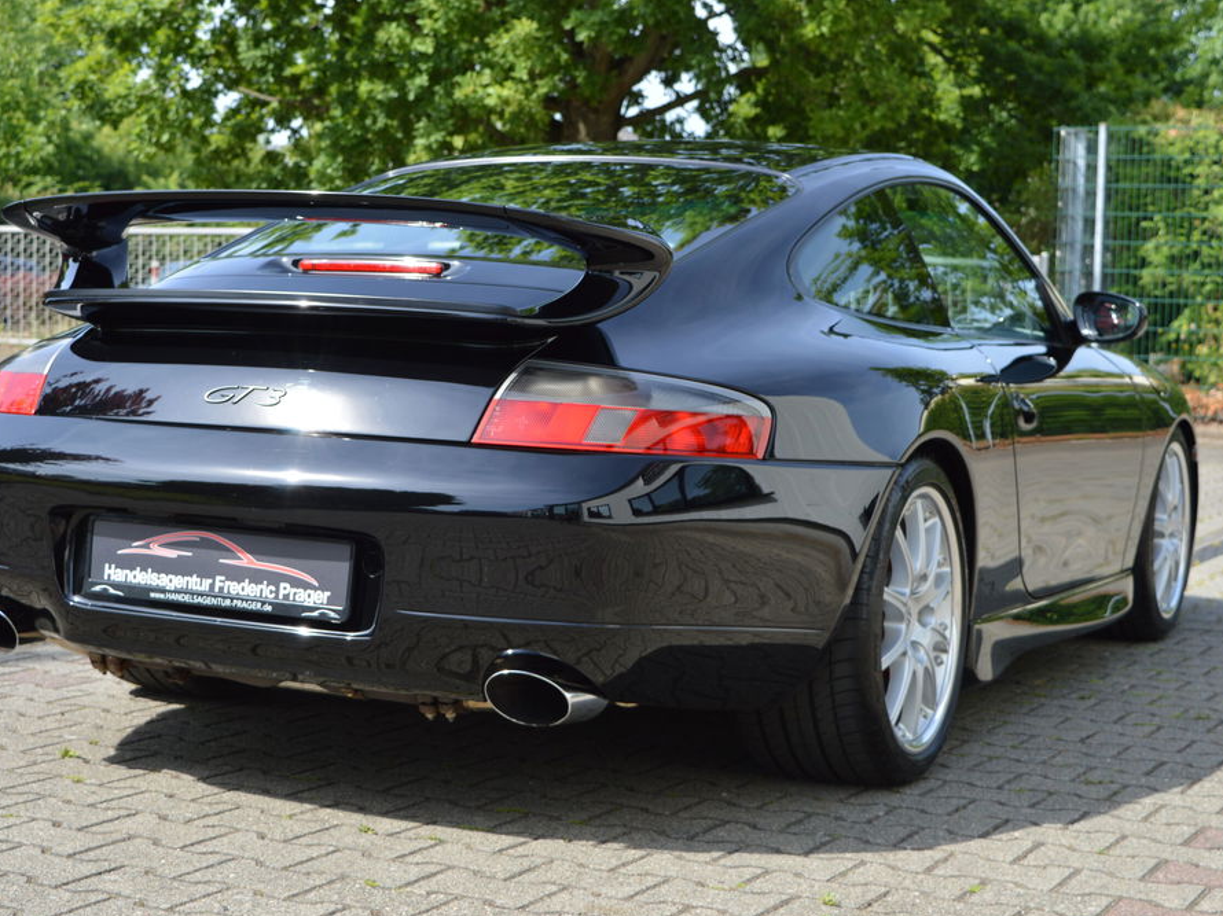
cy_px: 455
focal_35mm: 63
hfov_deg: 30.7
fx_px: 2225
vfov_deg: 23.3
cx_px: 562
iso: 100
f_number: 7.1
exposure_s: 1/200
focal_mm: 38
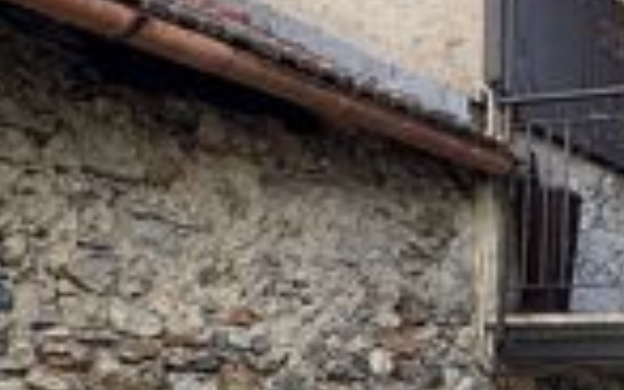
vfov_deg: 18.1
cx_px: 745
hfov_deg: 25.9
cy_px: 343
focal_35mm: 71
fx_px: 1208
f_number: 2.2
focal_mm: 2.22
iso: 50
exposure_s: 1/188
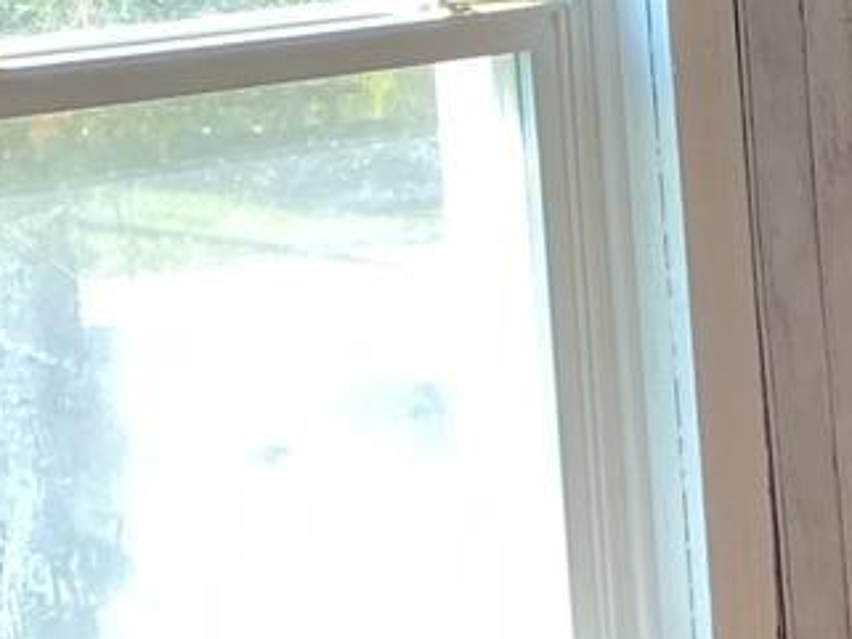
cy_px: 414
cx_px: 2070
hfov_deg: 10.3
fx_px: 4087
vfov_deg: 8.9
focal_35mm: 166
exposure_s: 1/121
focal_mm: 4.25
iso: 80
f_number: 1.8
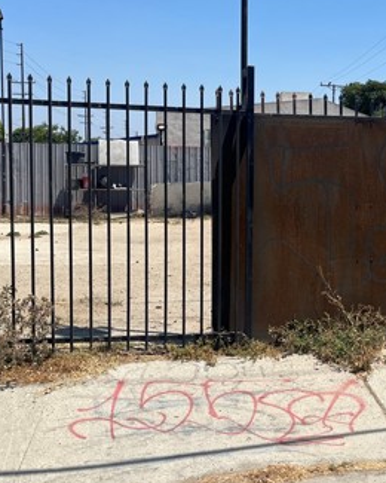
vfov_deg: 37.3
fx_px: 714
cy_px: 230
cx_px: 337
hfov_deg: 29.2
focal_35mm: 50
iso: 50
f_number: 1.6
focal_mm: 5.1
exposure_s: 1/4651
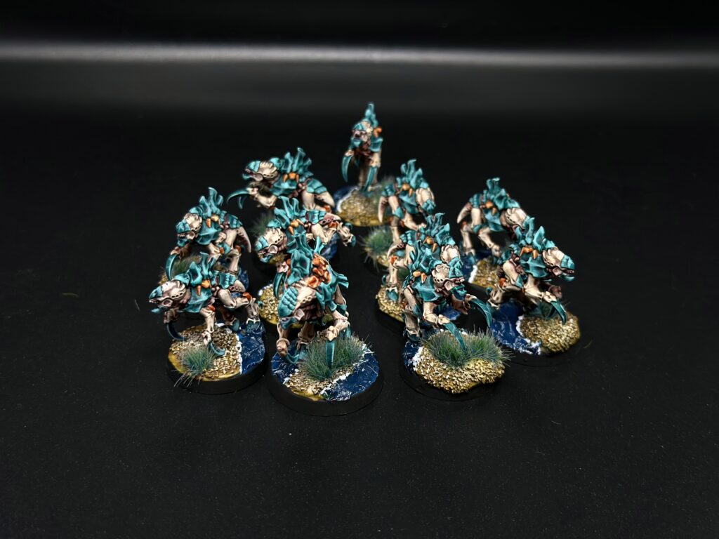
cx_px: 360
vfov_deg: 30.3
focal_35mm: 48
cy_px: 270
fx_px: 997
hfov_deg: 39.7
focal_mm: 6.86
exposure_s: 1/543
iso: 80
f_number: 1.78
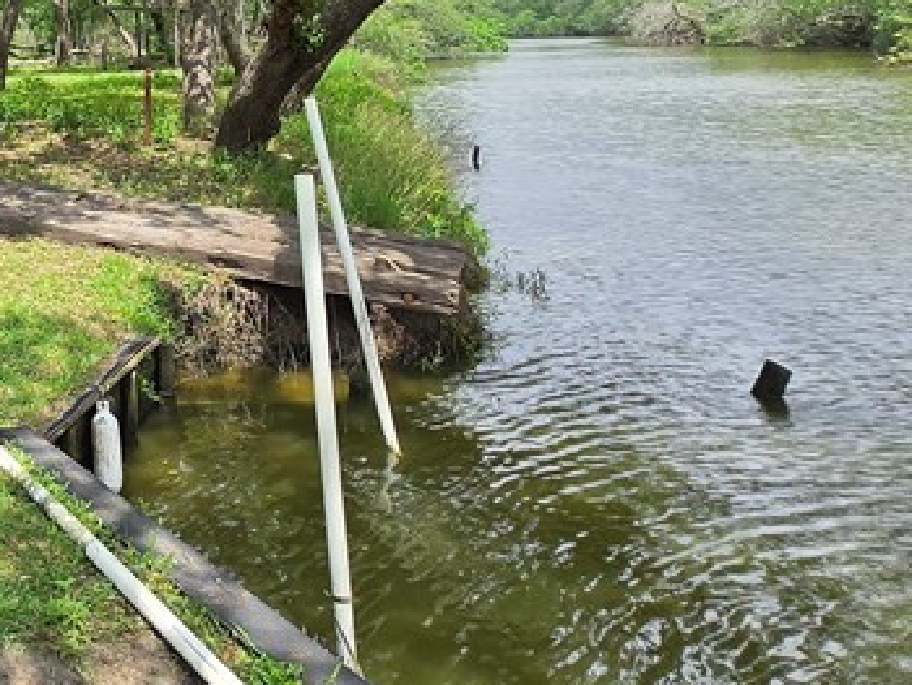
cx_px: -128
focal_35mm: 38
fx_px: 1002
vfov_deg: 35.0
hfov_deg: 38.8
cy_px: 36
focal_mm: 1.7
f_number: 2.2
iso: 25
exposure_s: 1/670
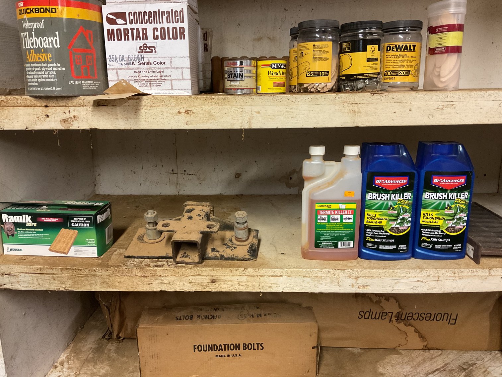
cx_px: 251
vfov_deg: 48.2
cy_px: 188
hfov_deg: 61.7
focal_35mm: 29
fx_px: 421
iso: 250
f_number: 1.8
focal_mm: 3
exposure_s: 1/60
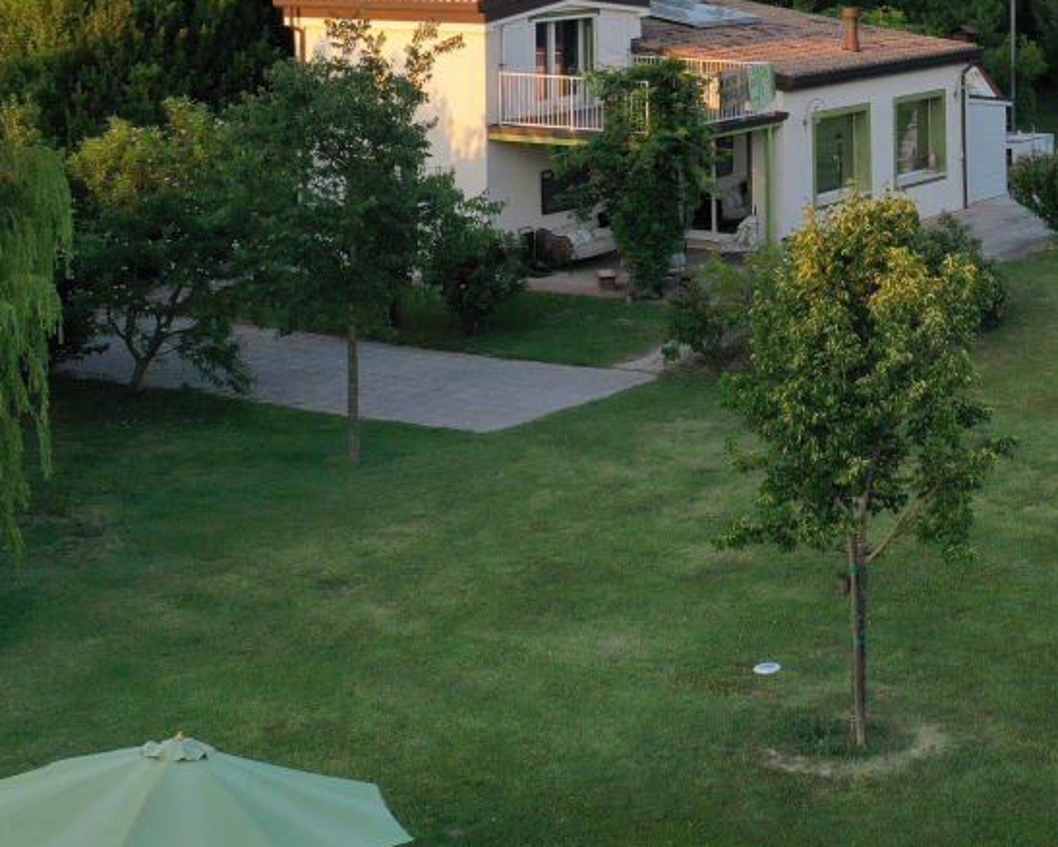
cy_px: -52
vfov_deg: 20.4
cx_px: 919
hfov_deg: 25.7
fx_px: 2255
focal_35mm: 72
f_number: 4.5
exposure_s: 1/200
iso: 100
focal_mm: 10.26
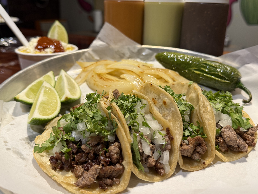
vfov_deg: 46.6
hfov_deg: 60.0
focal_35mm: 30
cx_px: 131
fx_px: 224
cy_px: 79
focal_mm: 6.76
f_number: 1.78
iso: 125
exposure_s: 1/60
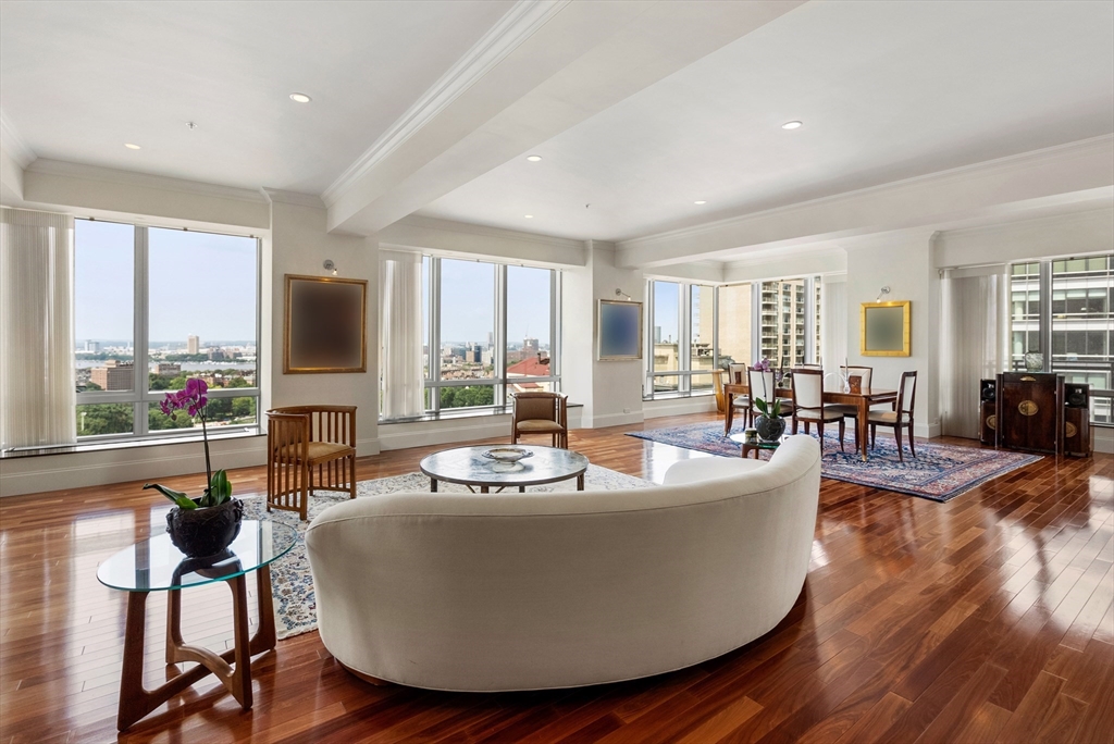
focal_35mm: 16
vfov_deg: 73.8
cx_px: 557
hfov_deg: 96.7
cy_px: 372
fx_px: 495
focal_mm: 16
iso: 320
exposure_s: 1/25
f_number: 7.1
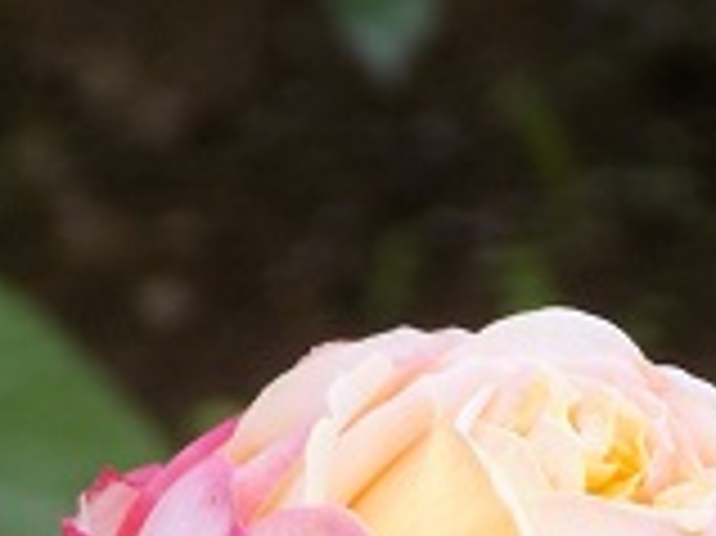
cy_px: 725
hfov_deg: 4.3
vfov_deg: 3.2
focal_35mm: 466
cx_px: 567
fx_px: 9632
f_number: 5.2
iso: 80
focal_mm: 27.3
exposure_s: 1/50
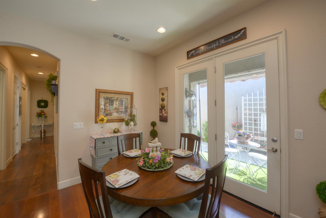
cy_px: 109
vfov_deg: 81.2
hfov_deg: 104.3
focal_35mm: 14
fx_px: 127
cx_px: 163
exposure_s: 1/20
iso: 400
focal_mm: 14
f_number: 10
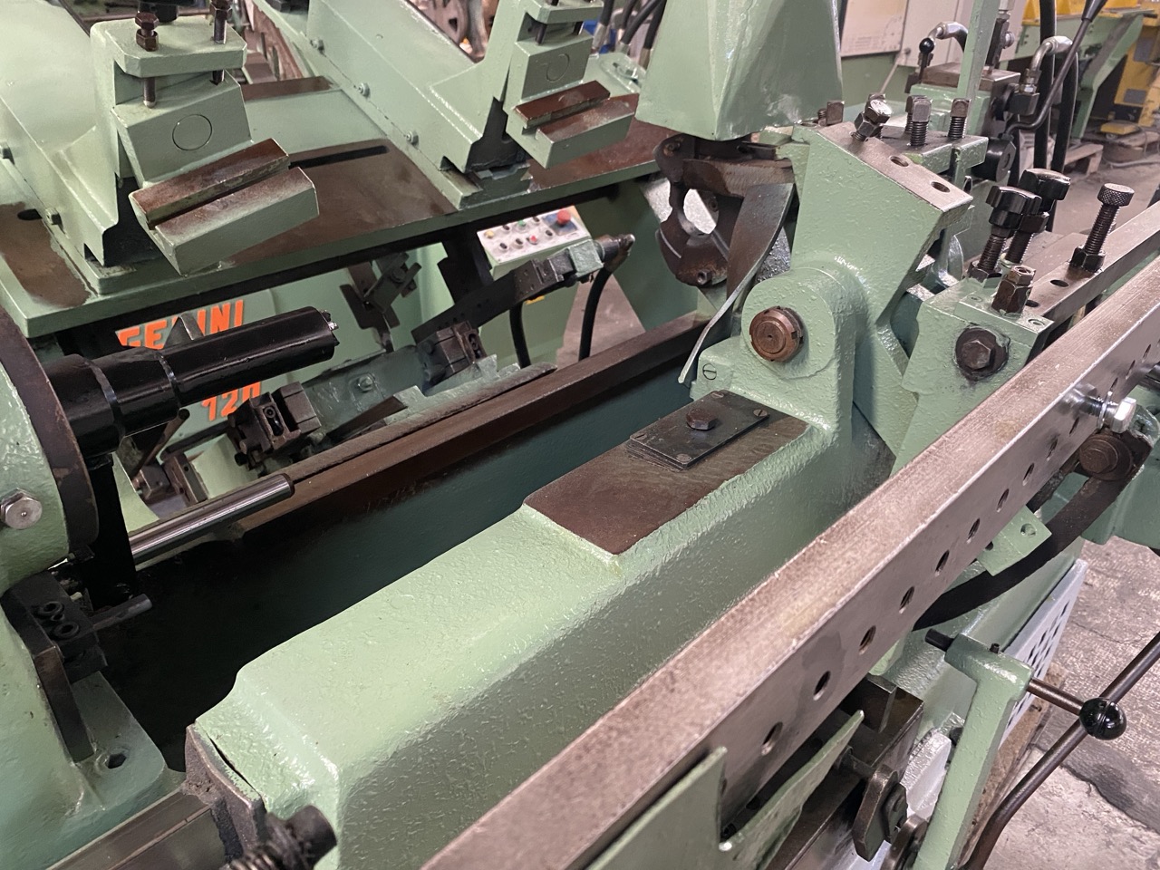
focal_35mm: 26
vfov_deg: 53.1
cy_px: 435
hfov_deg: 67.3
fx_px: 871
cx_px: 580
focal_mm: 4.25
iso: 500
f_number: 1.8
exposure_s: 1/40
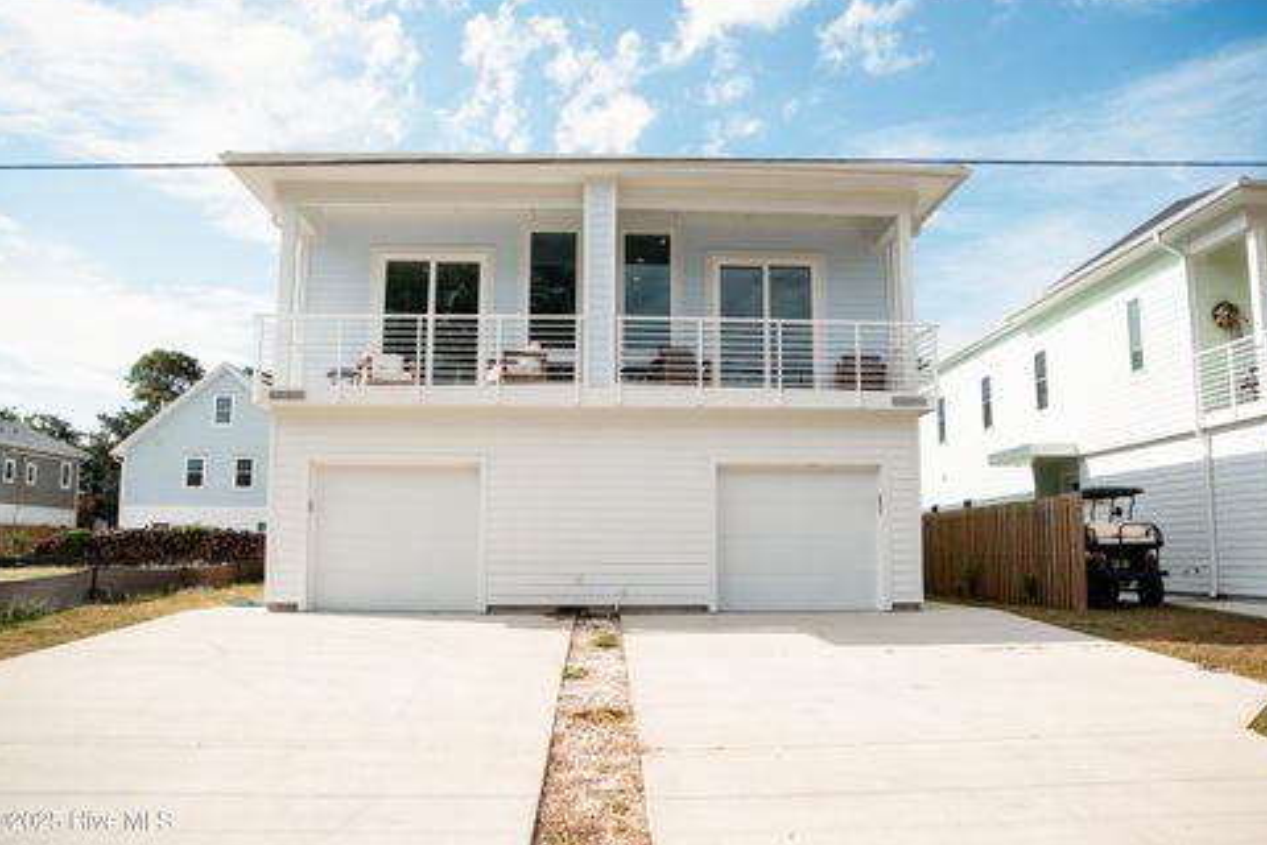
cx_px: 649
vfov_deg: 51.3
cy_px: 421
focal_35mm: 25
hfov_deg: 71.5
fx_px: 880
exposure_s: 1/1250
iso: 125
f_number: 2.8
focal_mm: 24
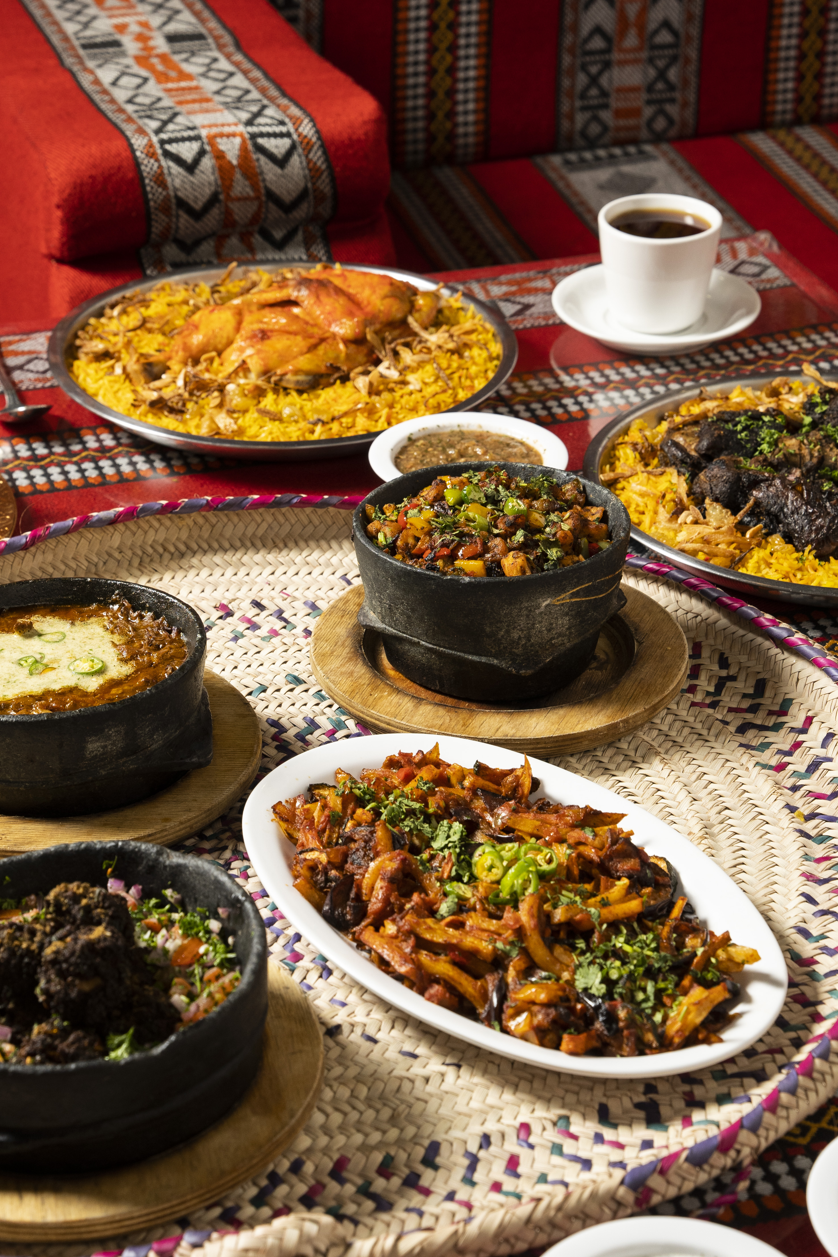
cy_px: 528
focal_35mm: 83
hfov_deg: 16.5
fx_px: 2898
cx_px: 408
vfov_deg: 24.4
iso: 800
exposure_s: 1/200
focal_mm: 61
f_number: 7.1
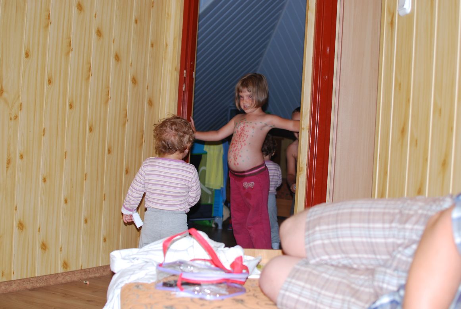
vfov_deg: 25.8
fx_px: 673
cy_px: 154
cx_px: 230
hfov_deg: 37.8
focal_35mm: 52
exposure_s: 1/60
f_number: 2.8
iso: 200
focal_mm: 35
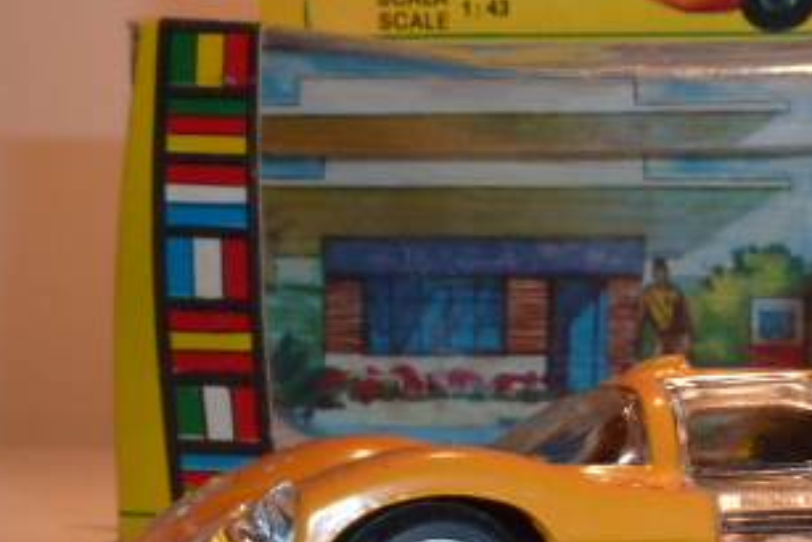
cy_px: 338
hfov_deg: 19.2
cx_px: 770
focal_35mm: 104
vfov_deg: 13.2
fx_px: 2347
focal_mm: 4.4
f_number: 4
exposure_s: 1/30
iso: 100
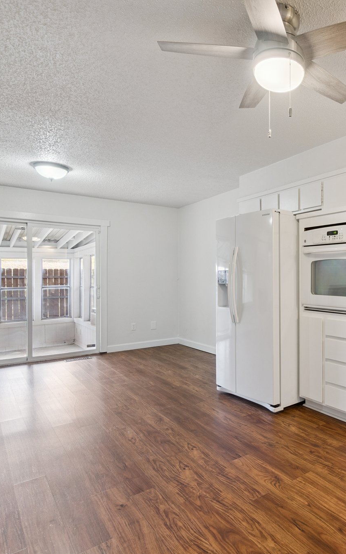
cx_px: 297
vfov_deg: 77.1
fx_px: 347
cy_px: 277
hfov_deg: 48.6
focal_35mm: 23
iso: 200
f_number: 6.3
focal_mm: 10
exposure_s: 1/25
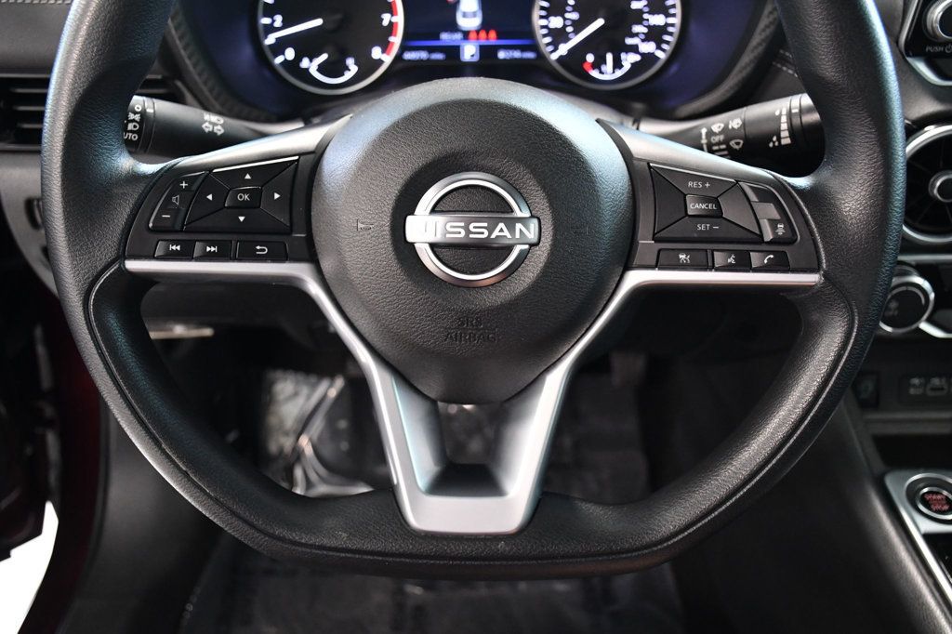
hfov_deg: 53.1
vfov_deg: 36.8
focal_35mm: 36
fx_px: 952
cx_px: 476
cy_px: 317
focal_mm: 24
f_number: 4.5
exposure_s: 1/80
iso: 2500
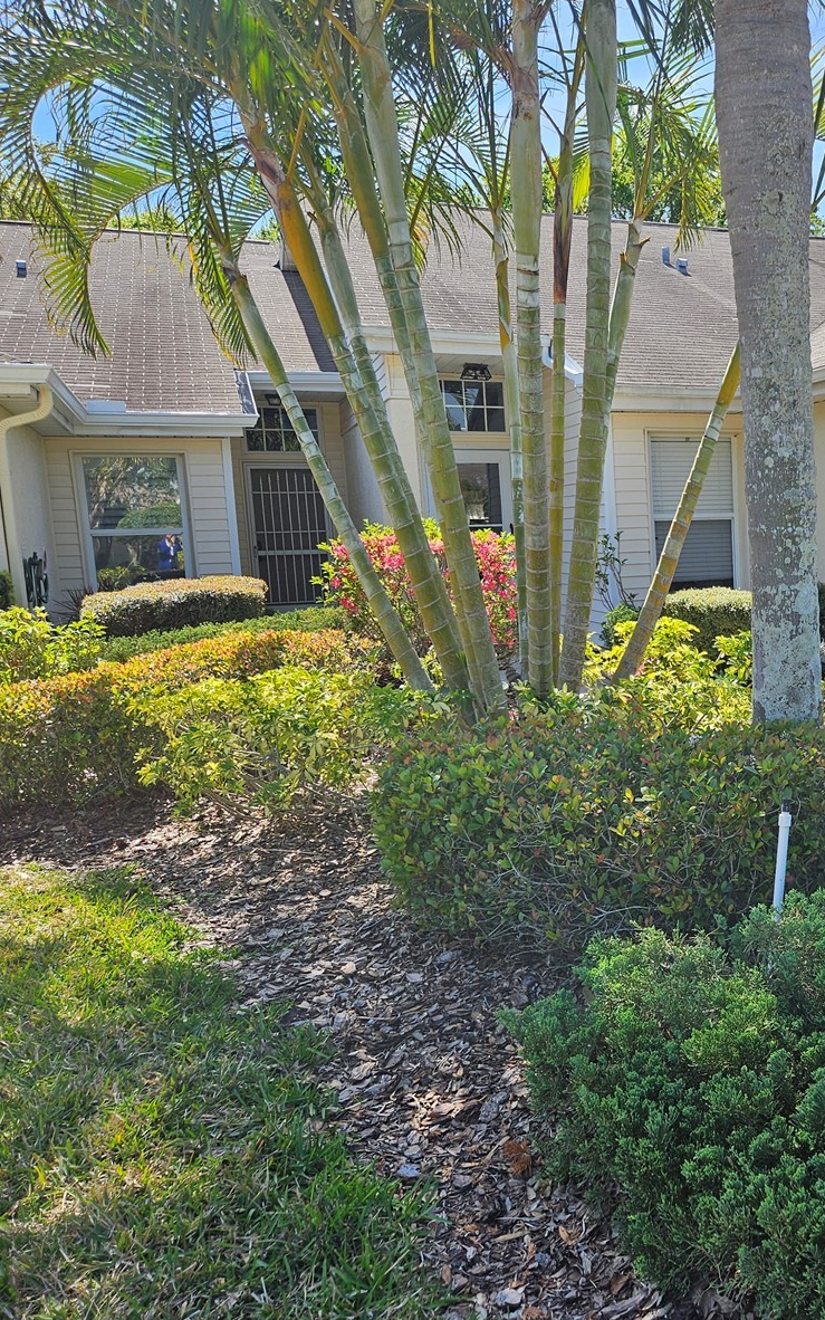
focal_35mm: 33
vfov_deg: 58.1
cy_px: 661
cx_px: 802
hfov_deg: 35.2
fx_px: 1187
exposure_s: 1/816
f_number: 1.8
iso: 25
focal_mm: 5.4
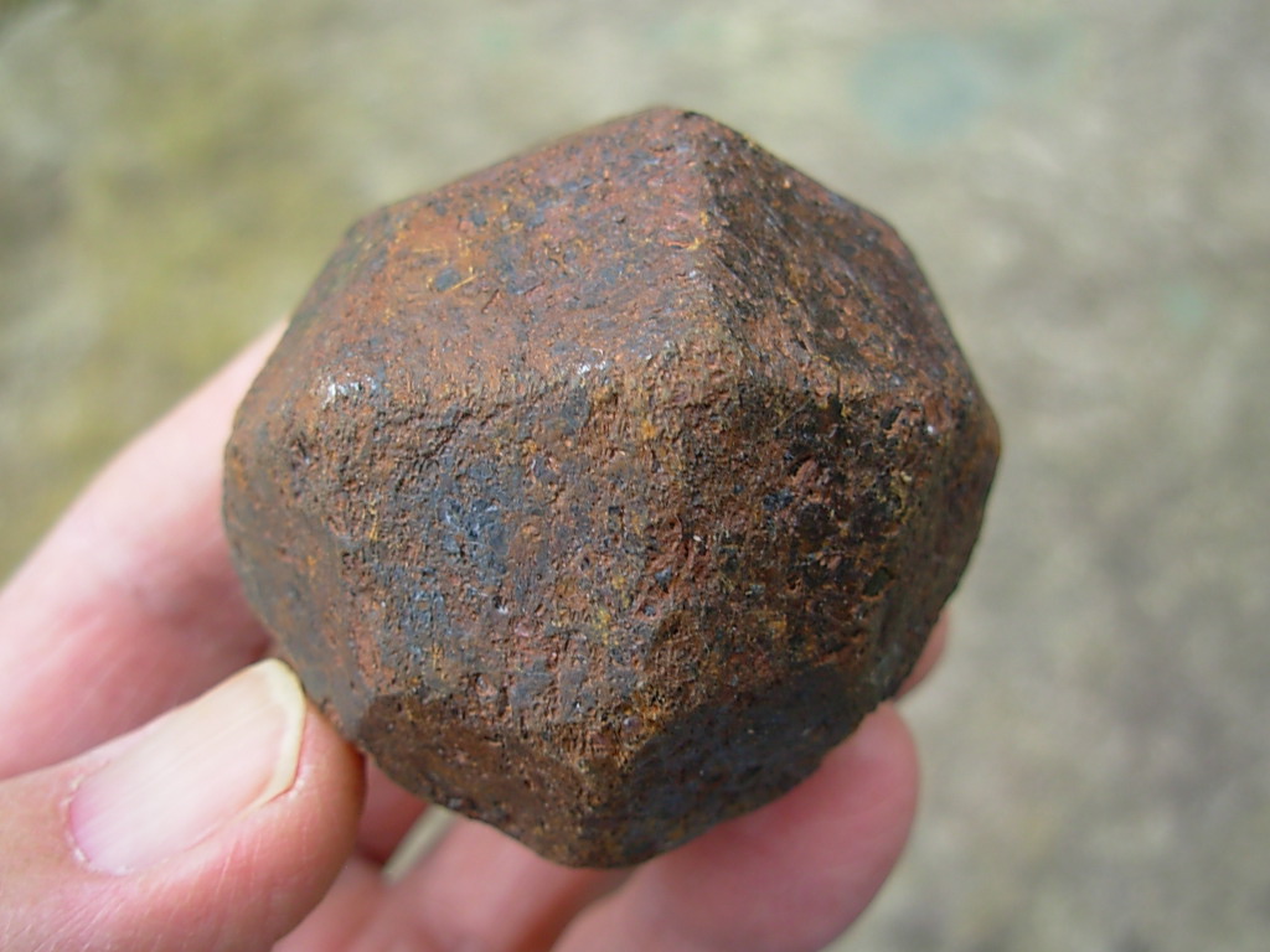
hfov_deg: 49.0
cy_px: 476
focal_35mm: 38
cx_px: 635
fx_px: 1394
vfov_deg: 37.7
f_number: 2.9
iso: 50
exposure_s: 1/57
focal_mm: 6.3
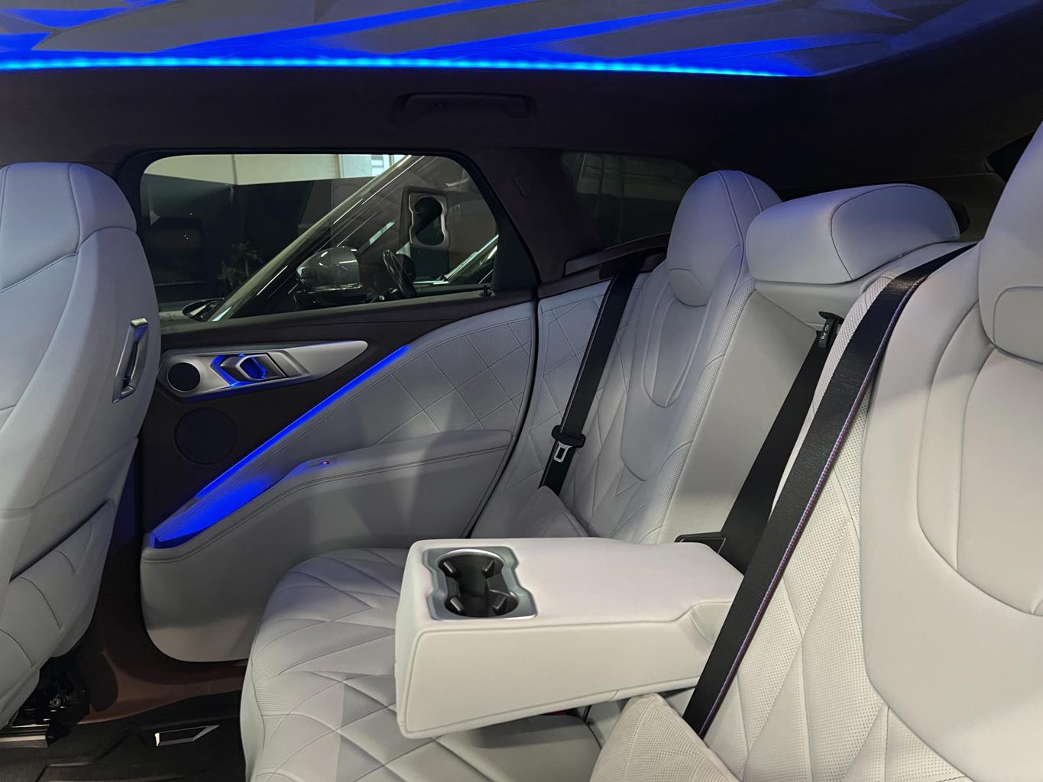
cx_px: 522
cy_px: 391
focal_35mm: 26
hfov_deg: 67.3
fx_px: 783
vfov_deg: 53.1
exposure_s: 1/35
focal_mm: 5.7
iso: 500
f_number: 1.5
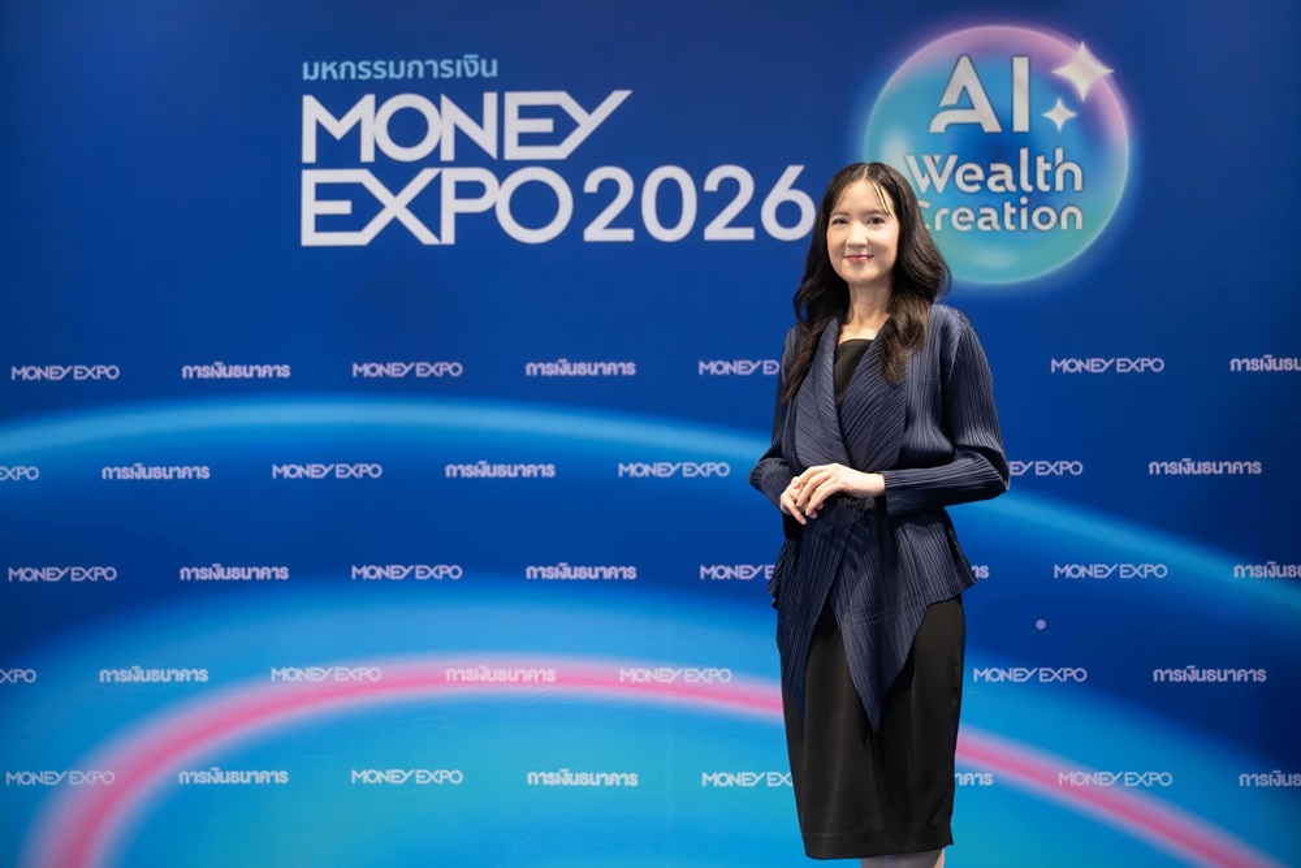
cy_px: 434
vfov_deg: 22.6
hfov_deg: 33.4
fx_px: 2168
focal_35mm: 60
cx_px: 650
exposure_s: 1/200
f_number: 2.8
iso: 3200
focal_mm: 60
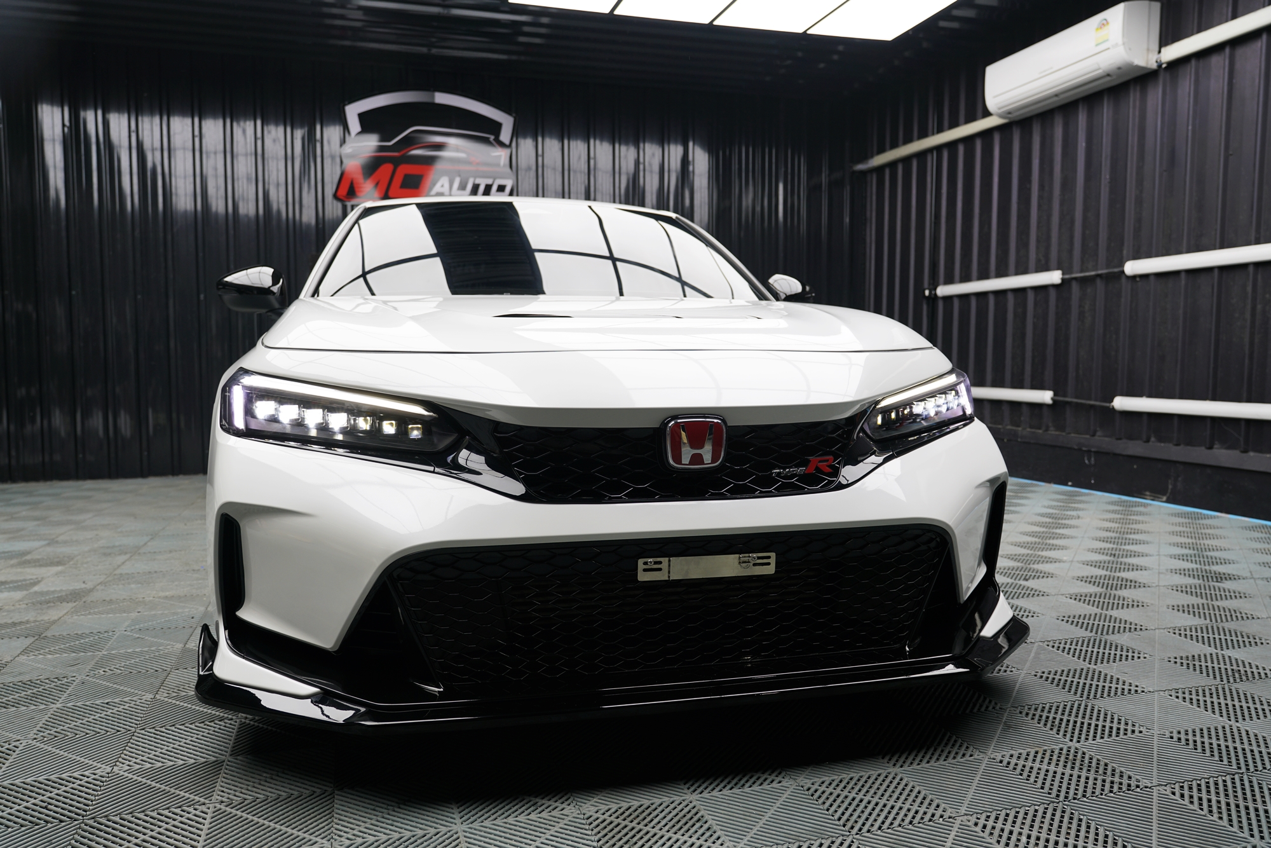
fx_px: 989
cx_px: 636
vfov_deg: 46.4
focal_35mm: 28
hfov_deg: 65.5
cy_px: 424
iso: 100
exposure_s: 1/60
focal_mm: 28
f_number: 4
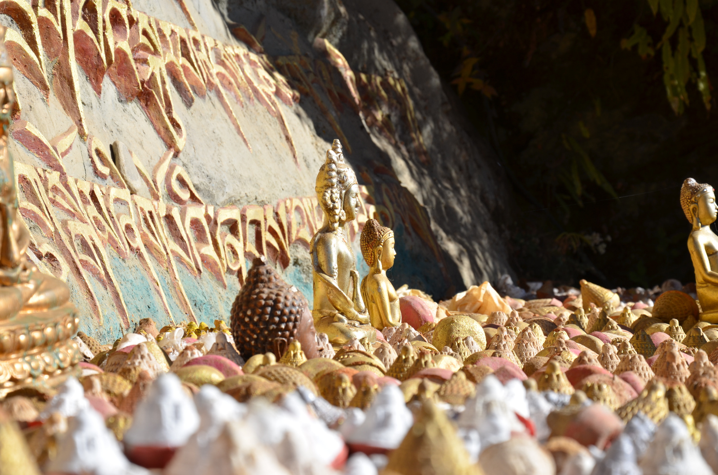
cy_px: 238
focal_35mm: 105
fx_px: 2089
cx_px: 359
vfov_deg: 13.0
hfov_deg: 19.5
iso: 110
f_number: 8
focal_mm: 70
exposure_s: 1/250
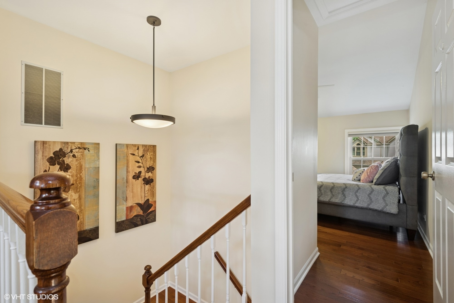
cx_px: 227
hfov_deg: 96.7
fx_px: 202
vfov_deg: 73.7
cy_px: 152
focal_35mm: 16
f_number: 9.5
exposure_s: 1/8
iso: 200
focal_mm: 16
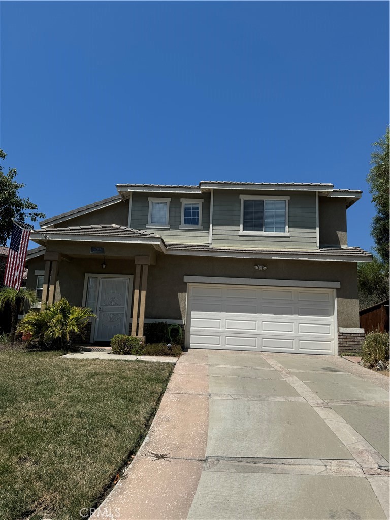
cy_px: 260
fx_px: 361
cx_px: 195
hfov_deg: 56.8
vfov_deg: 71.6
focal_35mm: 24
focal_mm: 6.76
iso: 80
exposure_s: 1/7937
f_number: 1.78
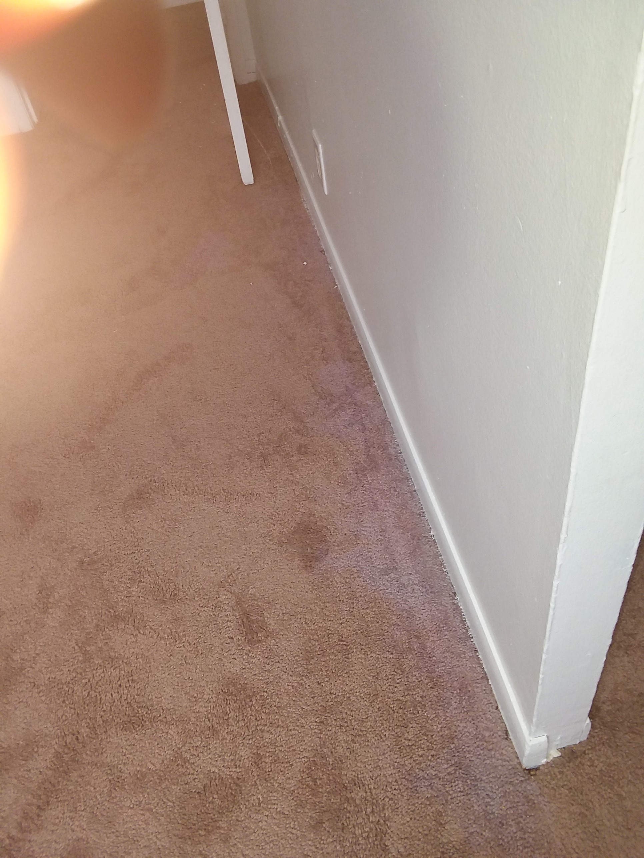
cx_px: 322
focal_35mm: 29
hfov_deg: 48.2
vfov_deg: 61.7
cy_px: 429
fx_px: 719
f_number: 1.9
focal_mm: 2.47
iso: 50
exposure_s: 1/50
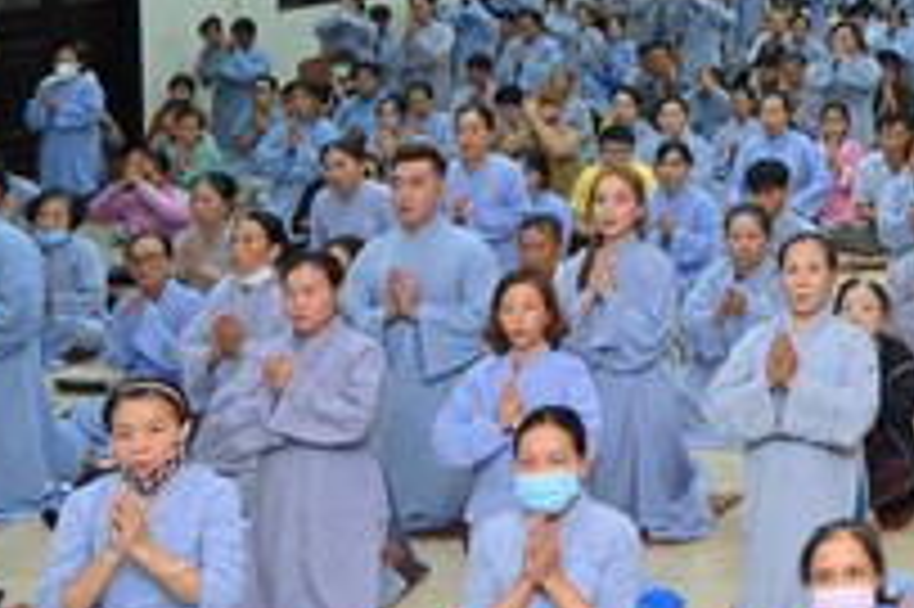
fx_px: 1953
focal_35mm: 77
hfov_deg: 22.8
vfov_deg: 16.8
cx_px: 1252
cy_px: -151
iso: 1000
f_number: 4.5
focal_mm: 24
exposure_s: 1/80
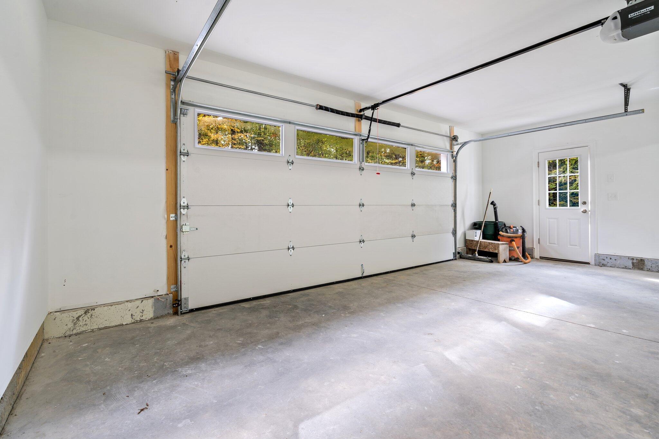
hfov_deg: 96.7
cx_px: 330
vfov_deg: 73.7
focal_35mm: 16
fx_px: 293
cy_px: 220
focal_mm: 16
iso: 100
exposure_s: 1/1.67
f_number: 9
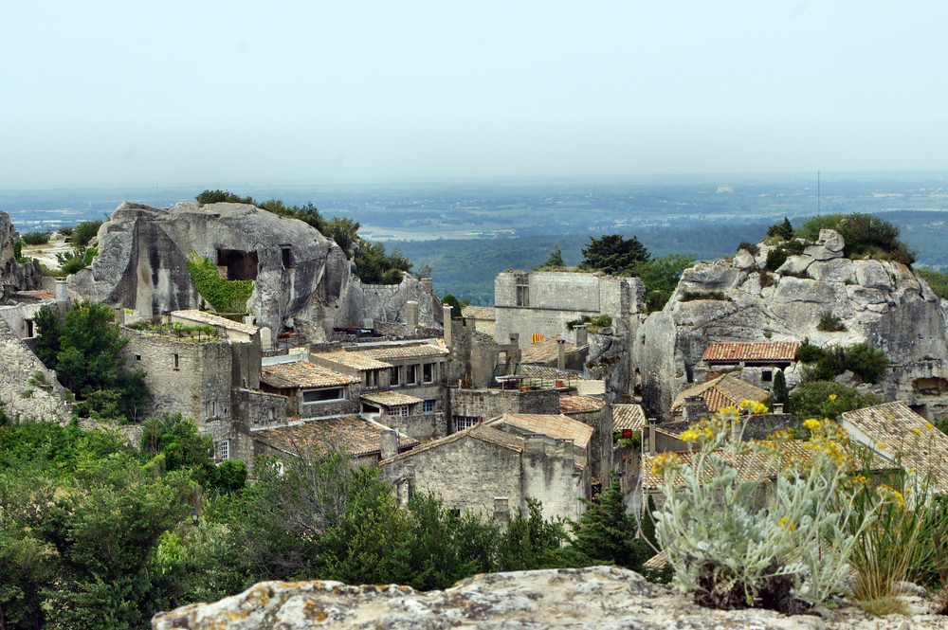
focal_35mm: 120
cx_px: 474
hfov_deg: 17.1
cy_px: 315
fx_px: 3157
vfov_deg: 11.4
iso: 400
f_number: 13
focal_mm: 80
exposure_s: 1/400
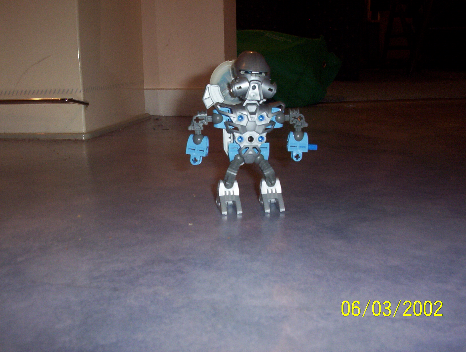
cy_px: 176
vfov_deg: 37.0
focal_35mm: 39
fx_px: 526
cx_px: 233
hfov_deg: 47.8
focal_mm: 6
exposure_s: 1/30
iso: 140
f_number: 4.5
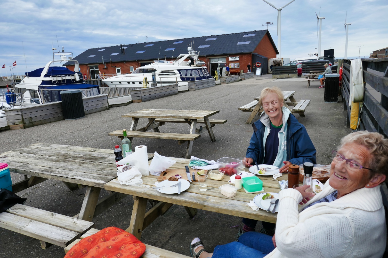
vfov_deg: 51.3
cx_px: 194
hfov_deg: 71.5
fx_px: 269
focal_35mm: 25
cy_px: 129
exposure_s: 1/1000
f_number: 4
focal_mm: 9.1
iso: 125
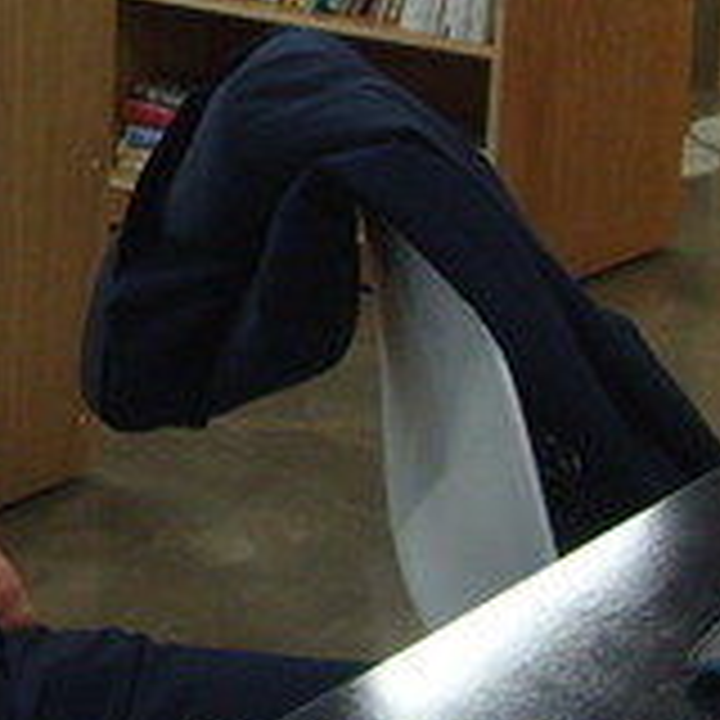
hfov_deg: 15.3
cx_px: -220
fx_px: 2541
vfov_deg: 15.8
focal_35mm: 108
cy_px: 4
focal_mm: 5.8
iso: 160
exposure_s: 1/45
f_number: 2.8
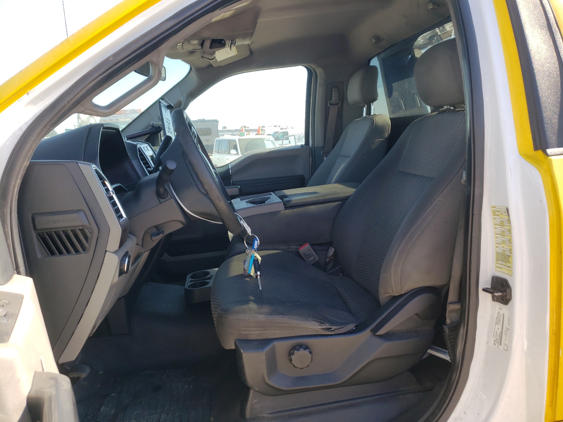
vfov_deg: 53.1
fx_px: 423
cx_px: 282
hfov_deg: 67.3
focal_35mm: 26
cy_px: 211
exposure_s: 1/526
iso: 50
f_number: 1.5
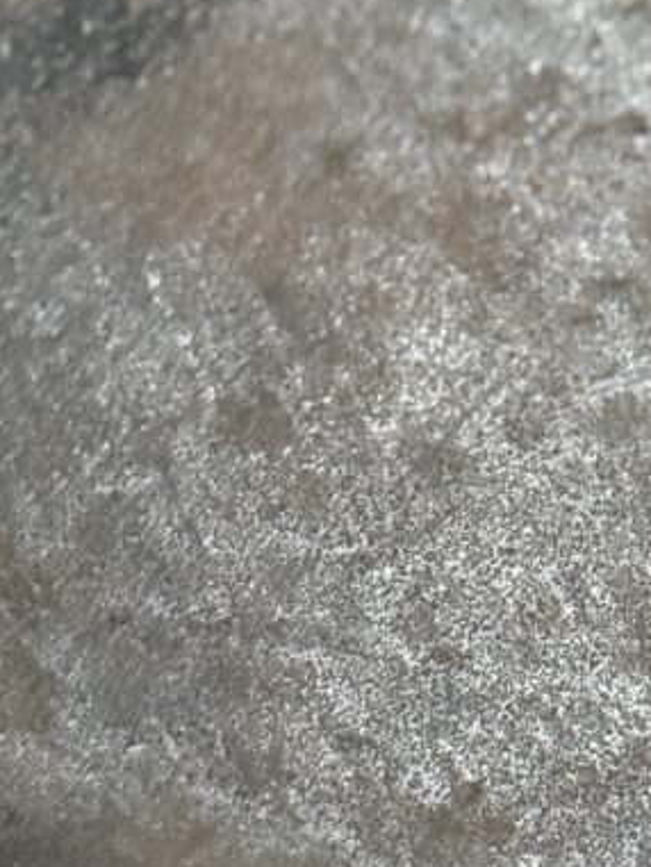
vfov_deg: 15.3
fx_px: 3233
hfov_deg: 11.4
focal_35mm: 129
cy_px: 457
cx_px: 651
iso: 640
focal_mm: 6.76
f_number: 1.78
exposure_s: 1/30
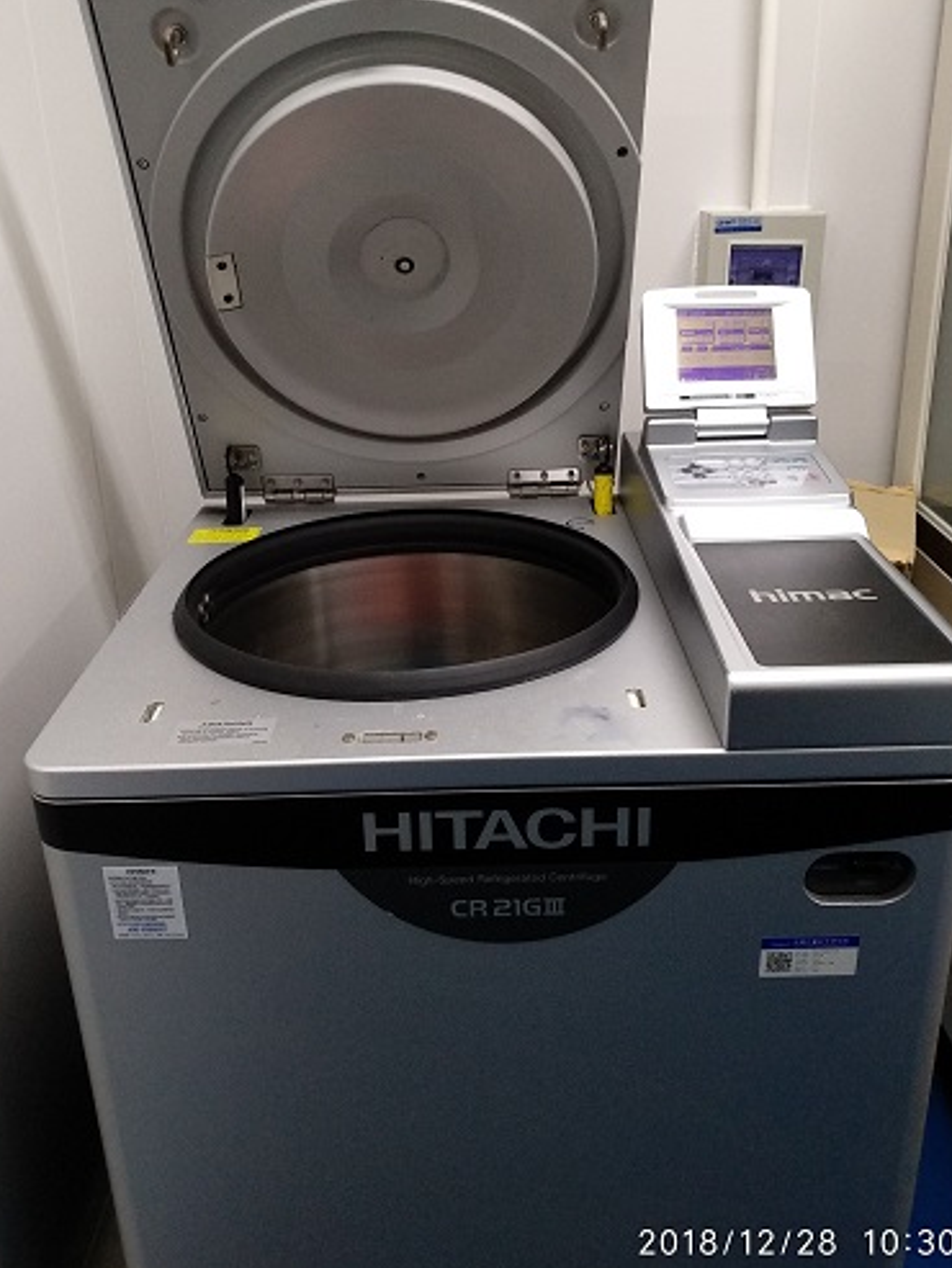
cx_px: 461
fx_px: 916
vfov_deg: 69.3
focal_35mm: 25
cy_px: 581
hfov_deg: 54.9
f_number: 2.2
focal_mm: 3.81
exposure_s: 1/33
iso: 640
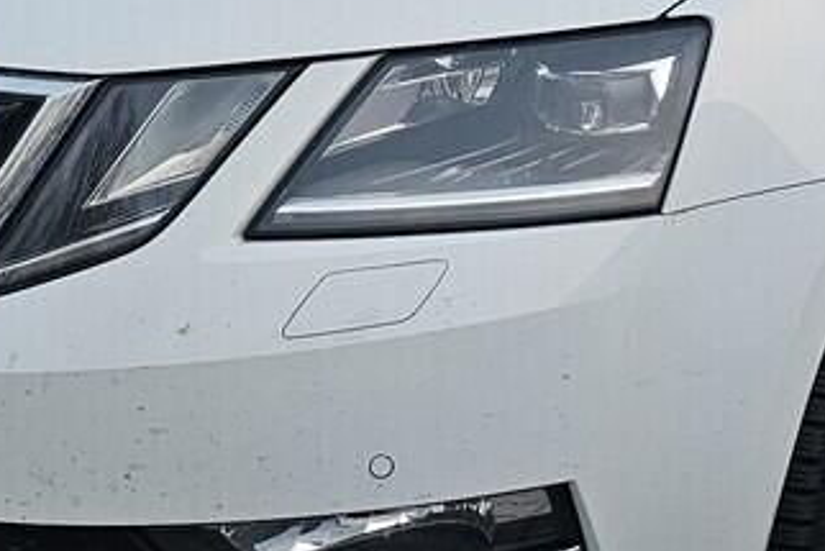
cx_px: 538
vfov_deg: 12.6
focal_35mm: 107
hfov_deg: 19.0
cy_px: -51
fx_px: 2453
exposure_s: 1/100
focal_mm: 6.3
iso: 125
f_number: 1.7
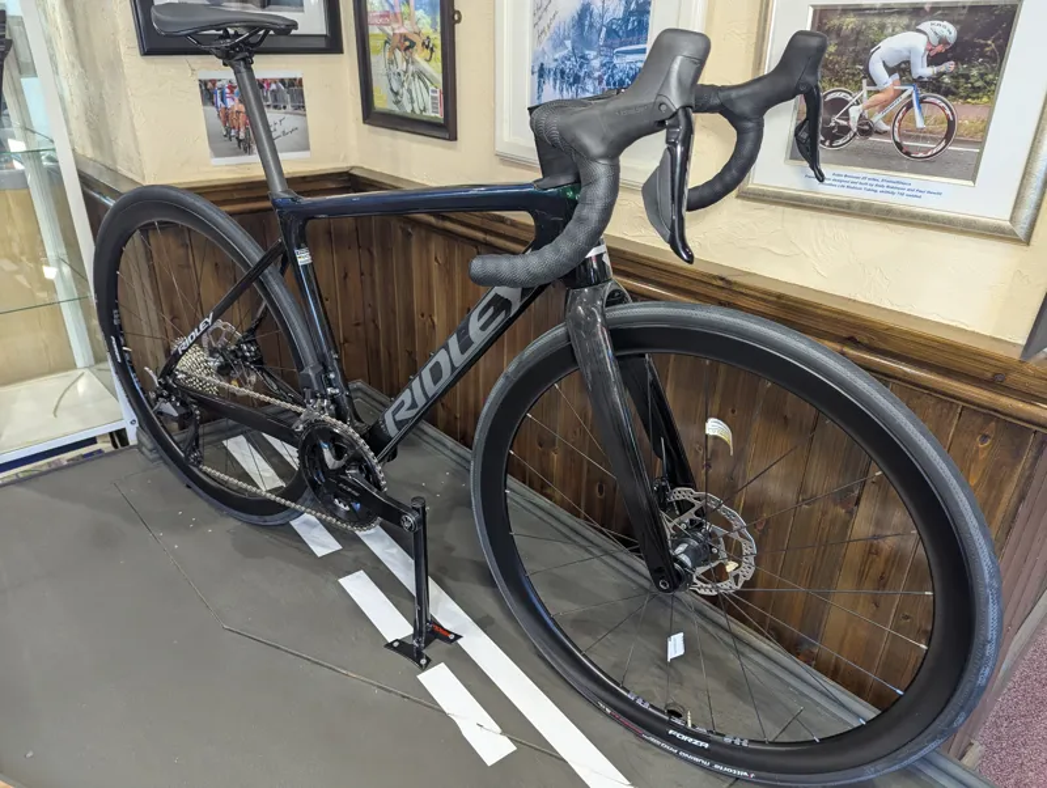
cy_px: 394
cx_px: 524
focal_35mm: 24
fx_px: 727
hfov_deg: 71.5
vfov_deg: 56.9
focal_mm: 6.81
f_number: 1.85
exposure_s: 1/25
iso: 166
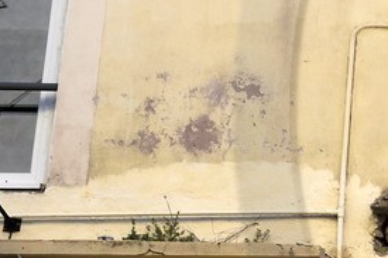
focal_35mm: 244
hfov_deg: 8.0
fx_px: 2628
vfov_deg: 5.6
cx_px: 808
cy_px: 113
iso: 200
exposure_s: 1/200
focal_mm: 42
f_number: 10
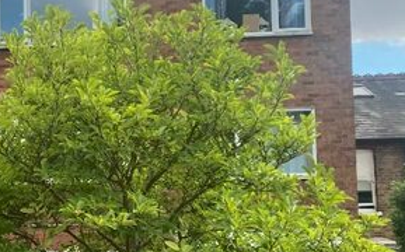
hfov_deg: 26.5
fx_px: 794
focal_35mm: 72
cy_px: 198
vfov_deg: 17.9
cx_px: -34
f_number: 1.8
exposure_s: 1/810
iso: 20
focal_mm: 3.99
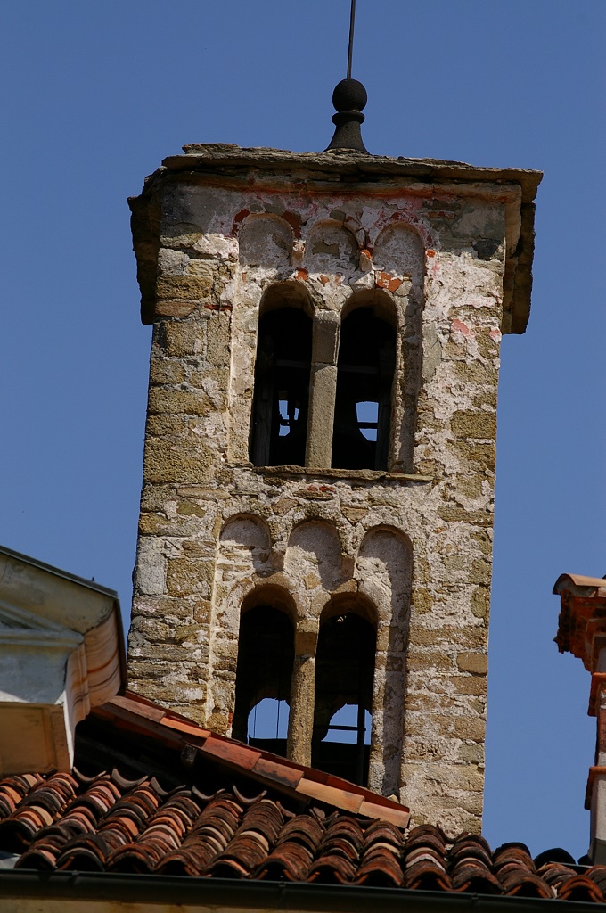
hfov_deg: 6.6
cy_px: 456
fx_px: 5241
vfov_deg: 10.0
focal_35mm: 207
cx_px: 303
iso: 200
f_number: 9.5
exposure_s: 1/500
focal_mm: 138
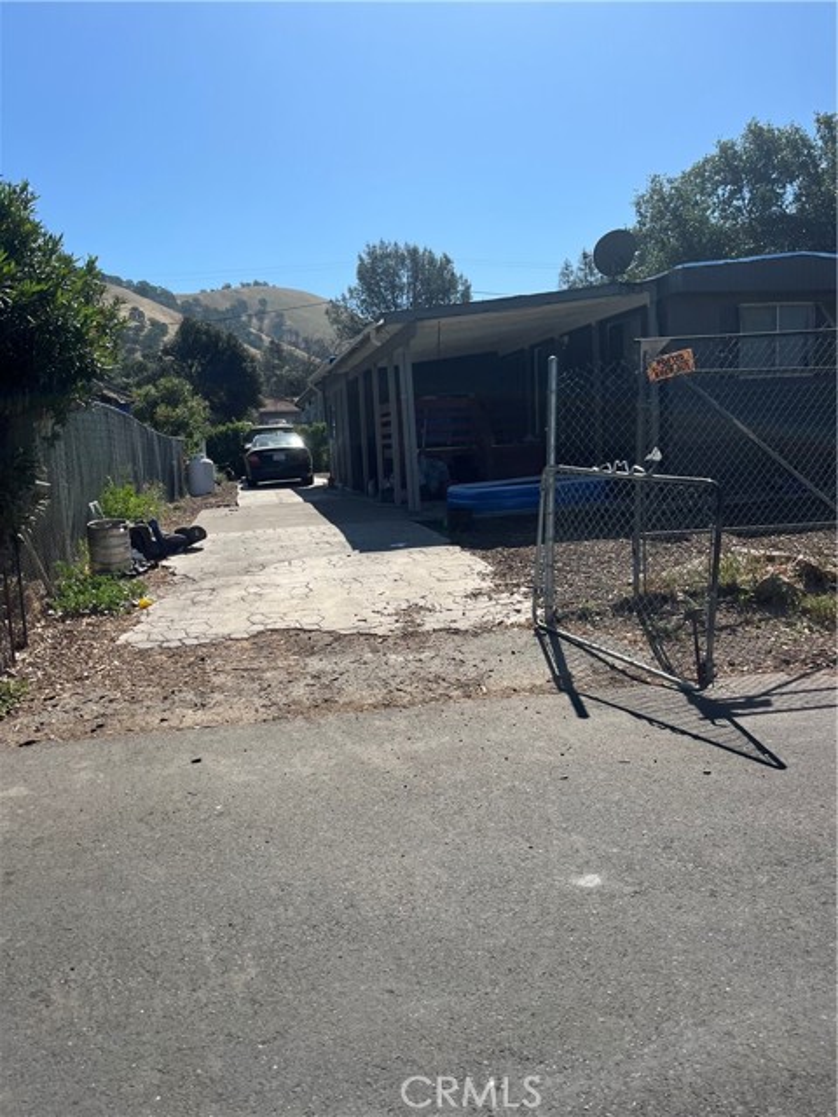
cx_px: 419
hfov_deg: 53.1
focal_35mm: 26
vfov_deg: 67.3
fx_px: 839
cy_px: 558
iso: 50
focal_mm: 5.1
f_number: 1.6
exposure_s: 1/4854
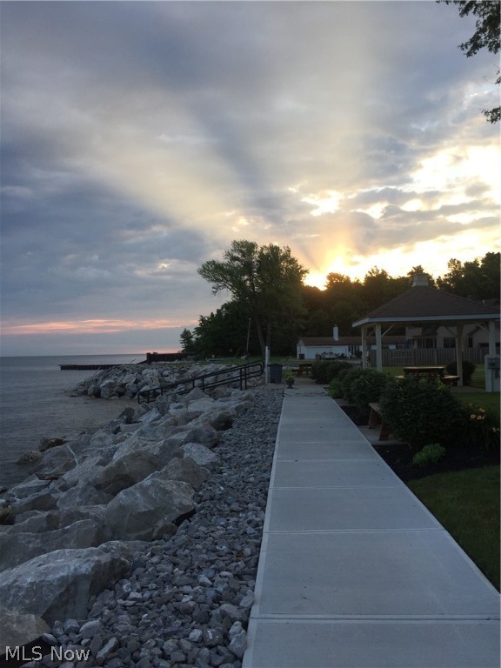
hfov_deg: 48.2
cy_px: 334
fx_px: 560
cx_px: 250
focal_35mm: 29
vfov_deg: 61.7
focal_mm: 4.15
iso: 32
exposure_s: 1/255
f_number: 2.2
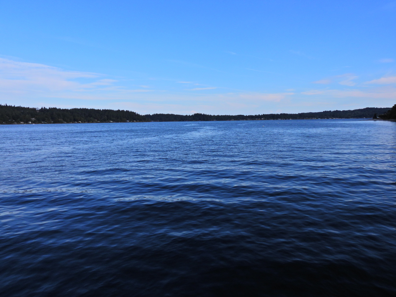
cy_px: 148
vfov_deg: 56.8
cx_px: 198
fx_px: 275
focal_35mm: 24
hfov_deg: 71.6
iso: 100
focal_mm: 4.3
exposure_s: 1/1600
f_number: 3.2
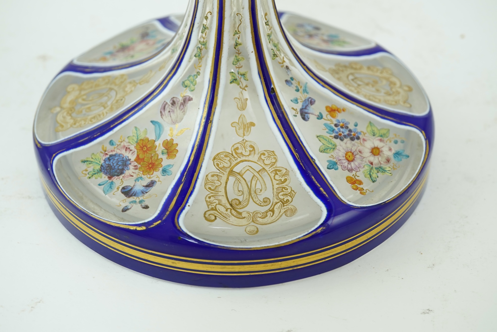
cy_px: 166
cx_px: 248
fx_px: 621
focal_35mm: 45
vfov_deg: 29.9
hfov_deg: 43.6
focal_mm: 30
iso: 640
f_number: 10
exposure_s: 1/50
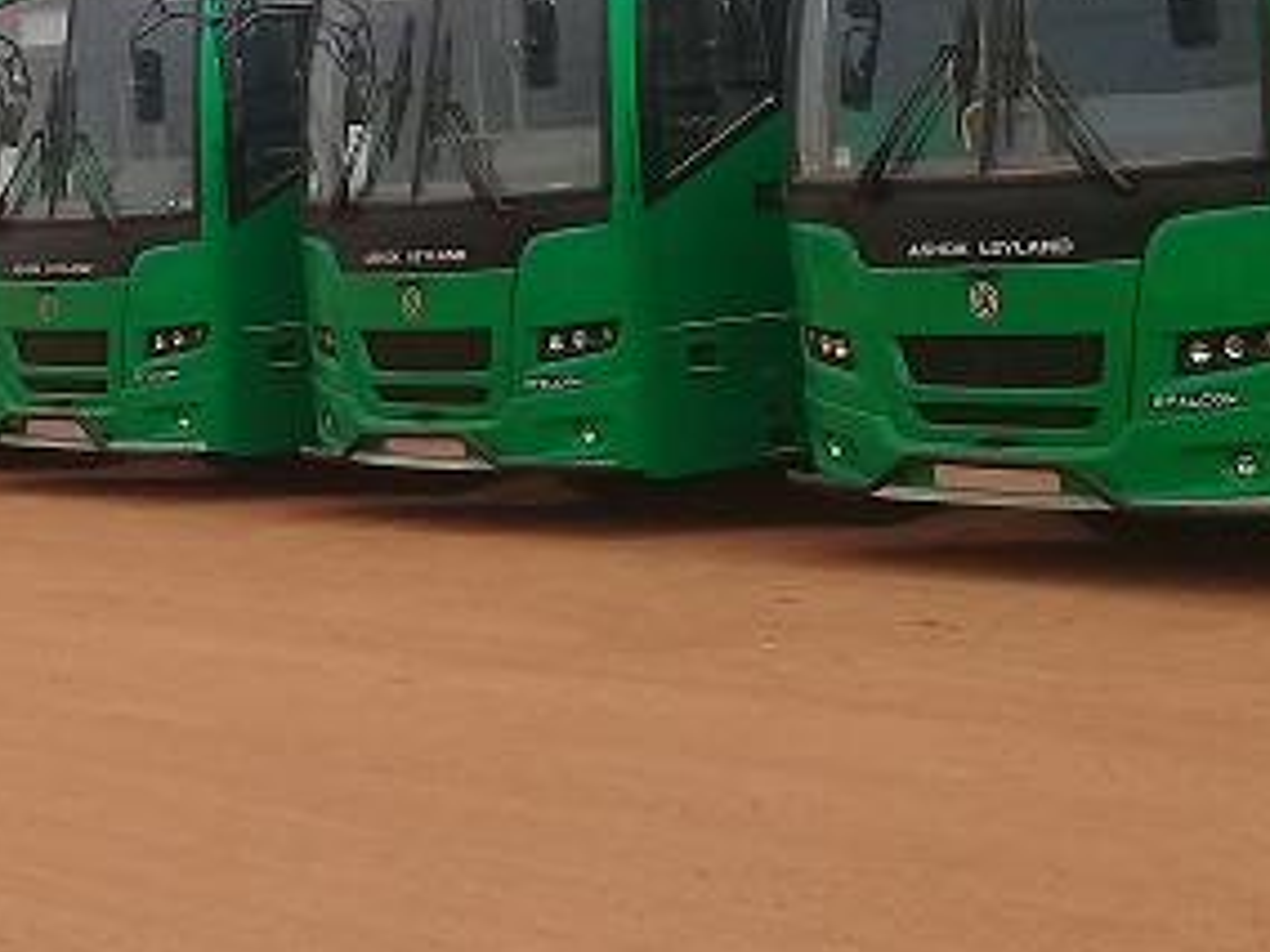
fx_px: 3265
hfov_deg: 21.9
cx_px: 358
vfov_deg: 16.3
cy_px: 49
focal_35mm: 89
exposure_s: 1/1156
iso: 50
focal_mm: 3.3
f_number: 2.2
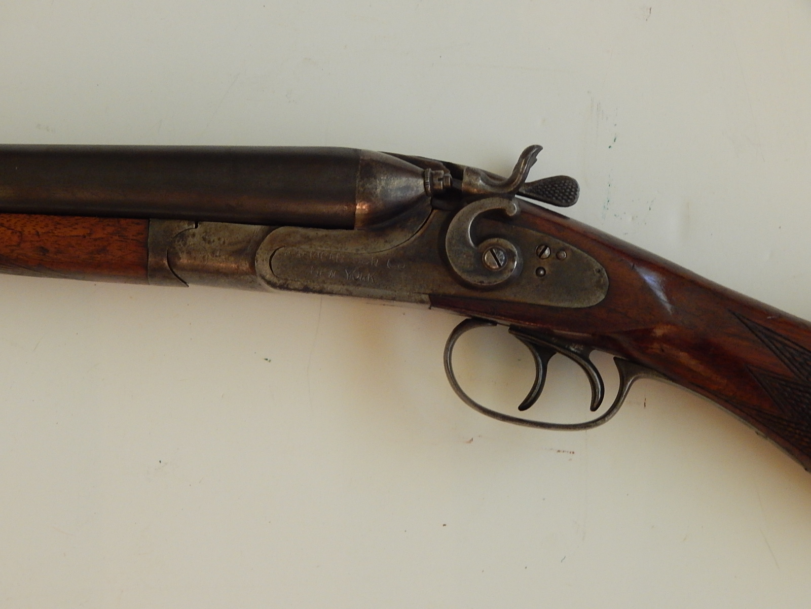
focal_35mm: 85
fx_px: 1991
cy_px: 304
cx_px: 406
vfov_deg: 17.4
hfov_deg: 23.0
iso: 400
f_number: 4.3
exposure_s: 1/20
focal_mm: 15.3
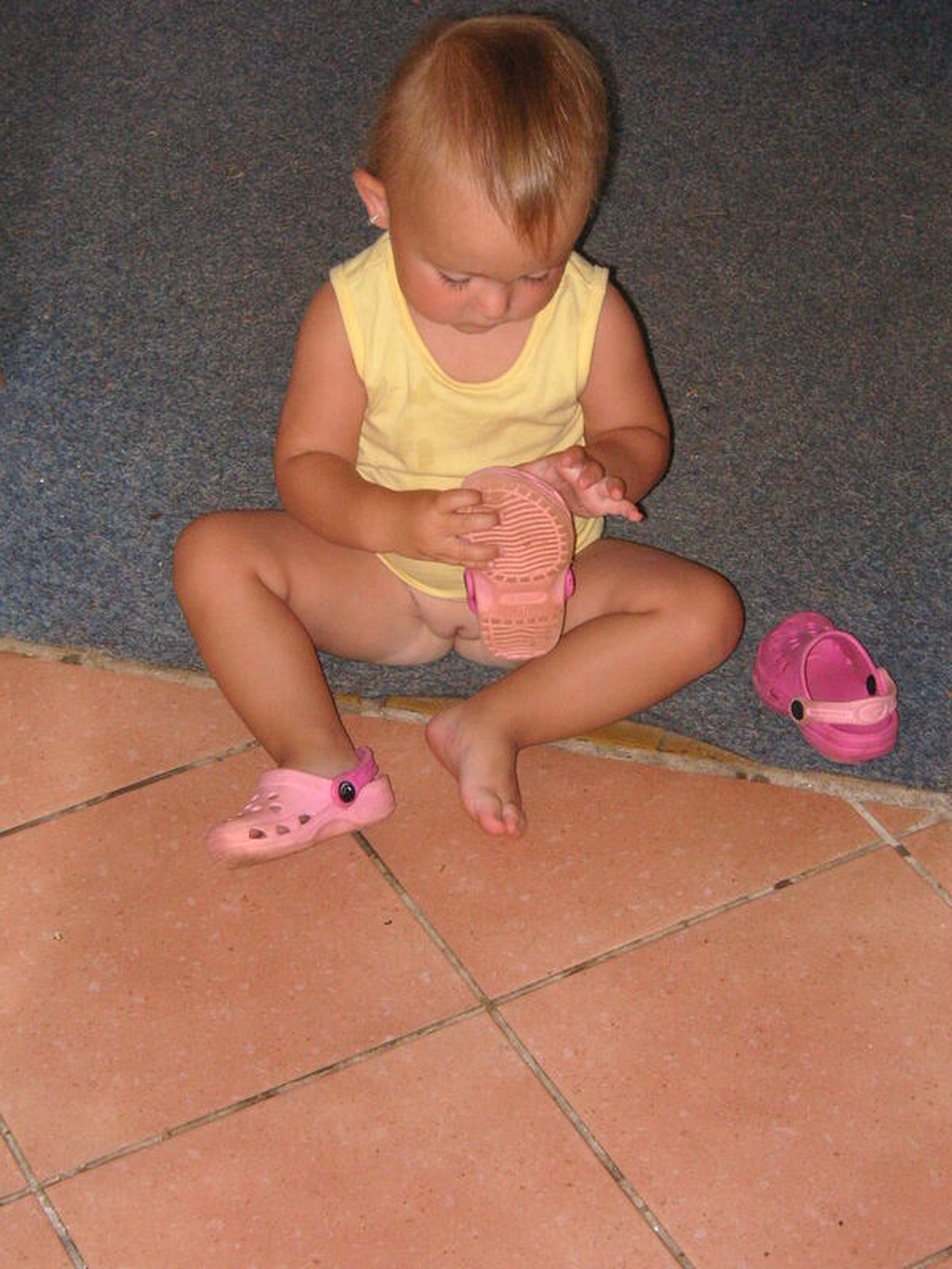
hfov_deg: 18.0
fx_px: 3007
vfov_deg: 23.8
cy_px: 634
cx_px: 476
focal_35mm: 82
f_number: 4.6
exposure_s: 1/90
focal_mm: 13.6
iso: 160
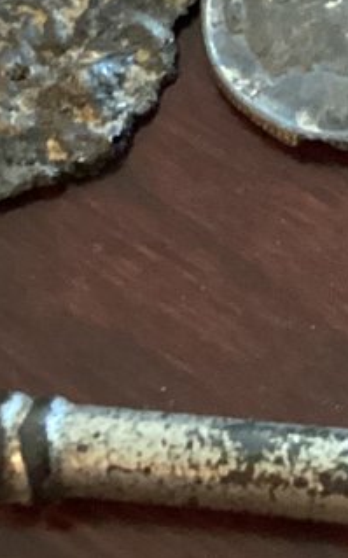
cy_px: -118
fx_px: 2370
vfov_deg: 13.1
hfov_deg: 8.2
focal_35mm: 156
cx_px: 505
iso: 800
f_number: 2.4
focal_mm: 3.3
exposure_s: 1/30
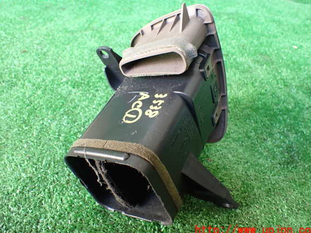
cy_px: 113
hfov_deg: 56.8
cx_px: 154
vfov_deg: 44.1
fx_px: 287
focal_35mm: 32
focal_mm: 5.4
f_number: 2.3
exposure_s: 1/100
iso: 800
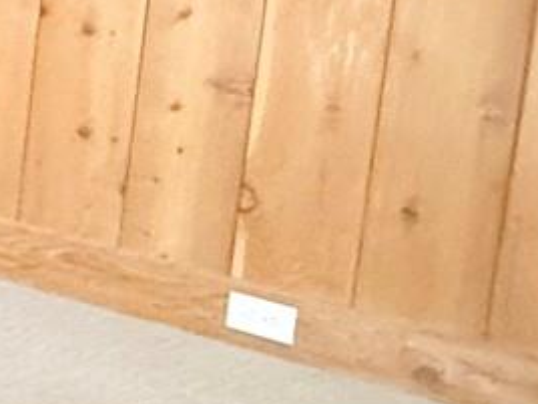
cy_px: -115
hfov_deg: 13.2
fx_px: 1663
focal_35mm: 107
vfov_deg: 13.4
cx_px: -793
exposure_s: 1/120
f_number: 2.2
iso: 500
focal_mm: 2.22
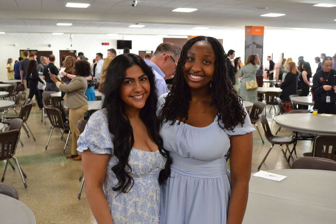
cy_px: 112
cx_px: 168
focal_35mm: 39
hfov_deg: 49.6
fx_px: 364
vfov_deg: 34.2
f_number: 4.2
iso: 3200
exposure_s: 1/200
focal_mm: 26
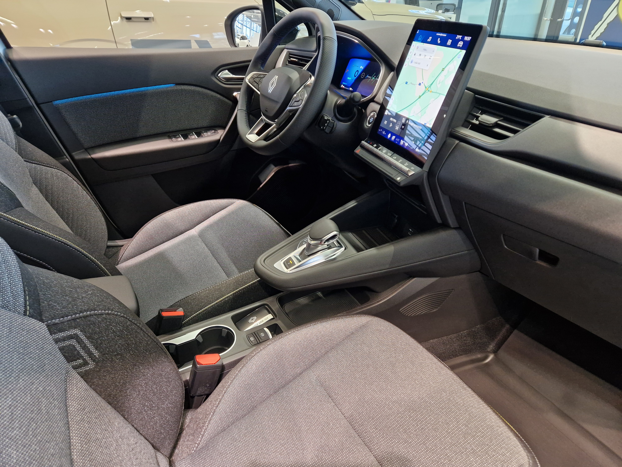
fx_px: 413
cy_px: 234
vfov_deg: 58.9
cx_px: 311
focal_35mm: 23
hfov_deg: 73.9
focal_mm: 5.4
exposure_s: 1/100
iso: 320
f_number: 1.8
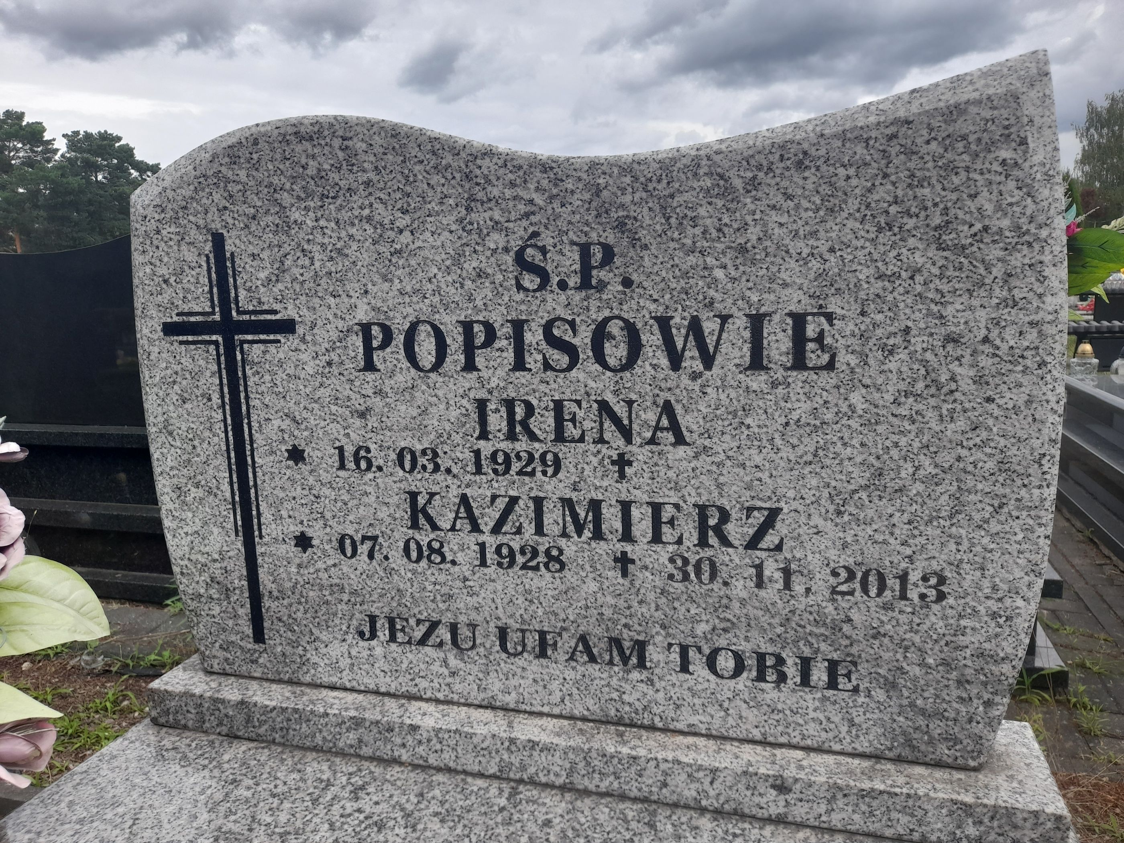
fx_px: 812
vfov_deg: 54.9
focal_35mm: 25
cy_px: 422
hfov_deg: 69.4
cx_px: 562
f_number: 2
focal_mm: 4.6
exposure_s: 1/405
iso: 20
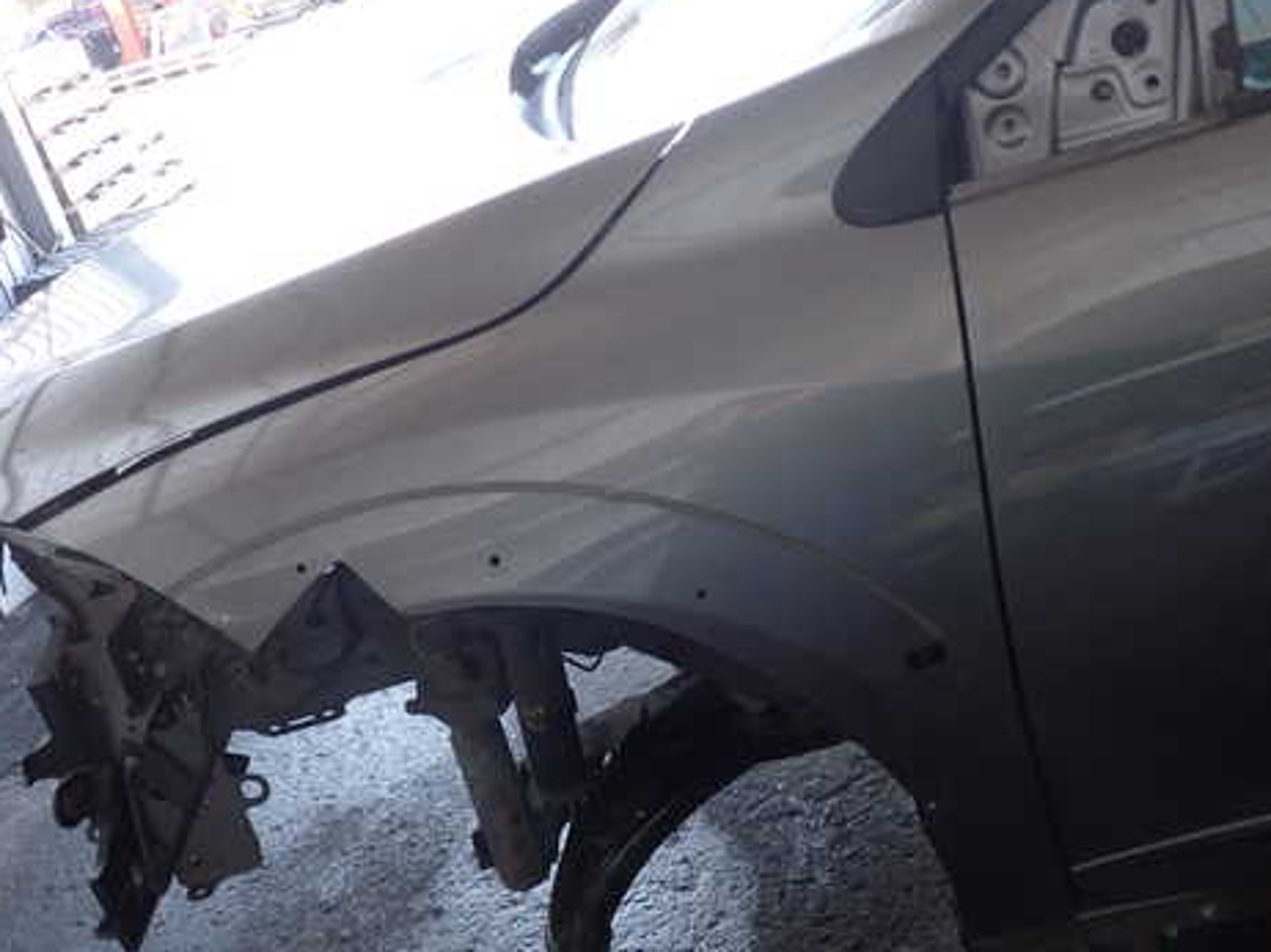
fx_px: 1431
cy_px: 473
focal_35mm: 39
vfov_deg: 36.8
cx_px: 594
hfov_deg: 47.9
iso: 200
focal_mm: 5.4
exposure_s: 1/50
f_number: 2.3
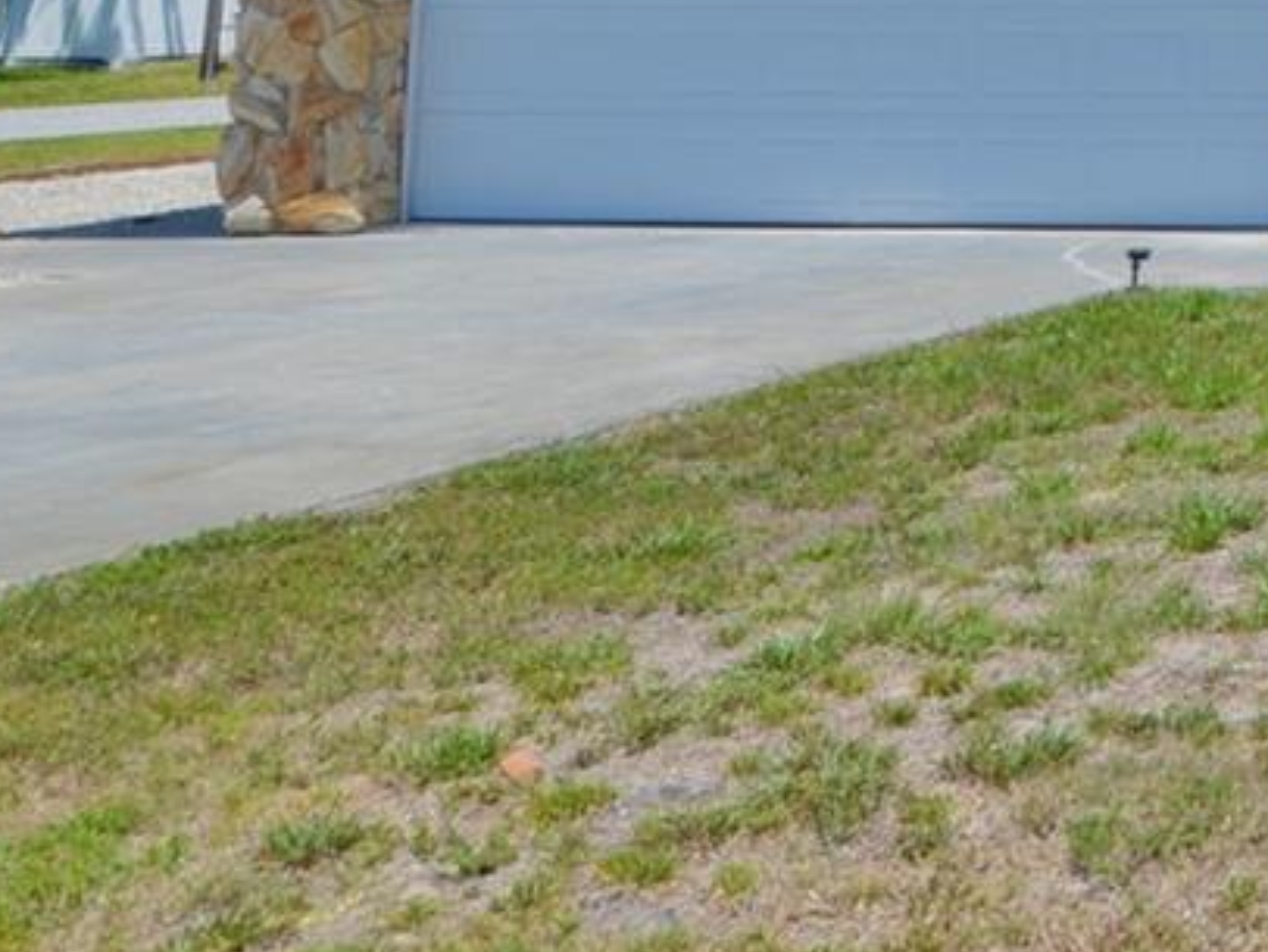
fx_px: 4985
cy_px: -382
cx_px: 2308
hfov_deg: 13.1
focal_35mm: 136
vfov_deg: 10.6
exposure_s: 1/250
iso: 100
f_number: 8
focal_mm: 24
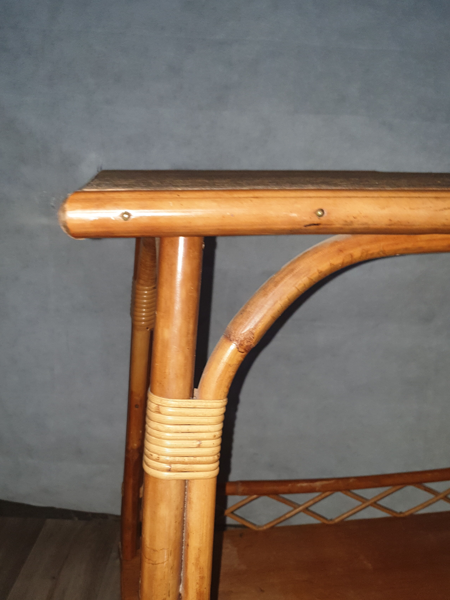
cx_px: 208
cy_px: 349
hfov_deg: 45.4
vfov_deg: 58.0
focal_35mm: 31
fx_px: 537
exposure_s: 1/24
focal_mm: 4.3
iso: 125
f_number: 1.5
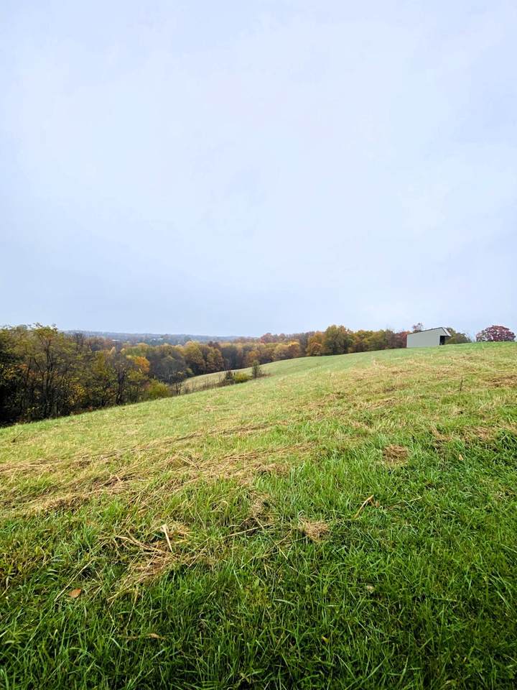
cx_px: 258
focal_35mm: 13
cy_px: 345
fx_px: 259
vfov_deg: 106.2
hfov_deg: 89.9
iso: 20
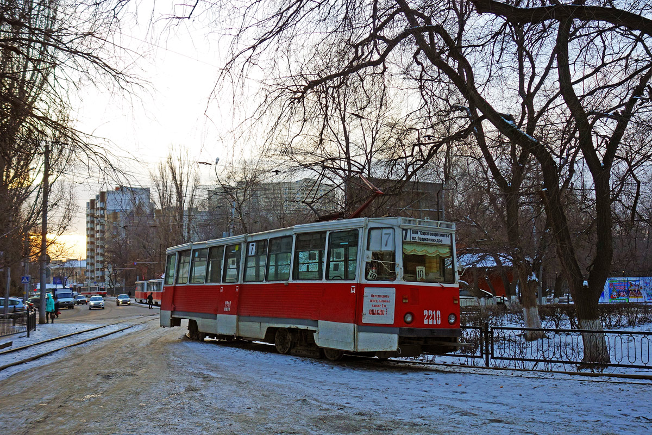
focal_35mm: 42
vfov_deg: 31.9
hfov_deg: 46.4
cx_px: 326
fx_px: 761
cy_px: 218
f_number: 3.2
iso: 160
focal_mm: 15.45
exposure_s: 1/500
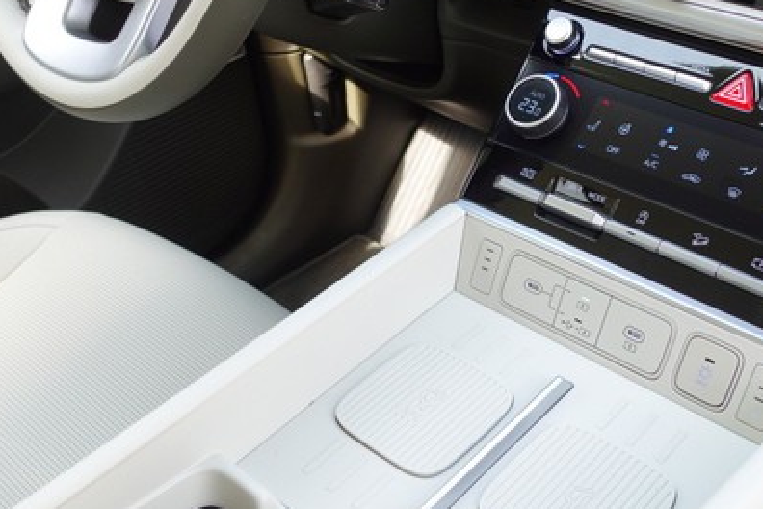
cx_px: 503
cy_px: 303
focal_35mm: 40
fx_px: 848
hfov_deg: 47.7
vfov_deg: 33.3
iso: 125
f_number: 2.8
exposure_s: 1/60
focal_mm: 9.4
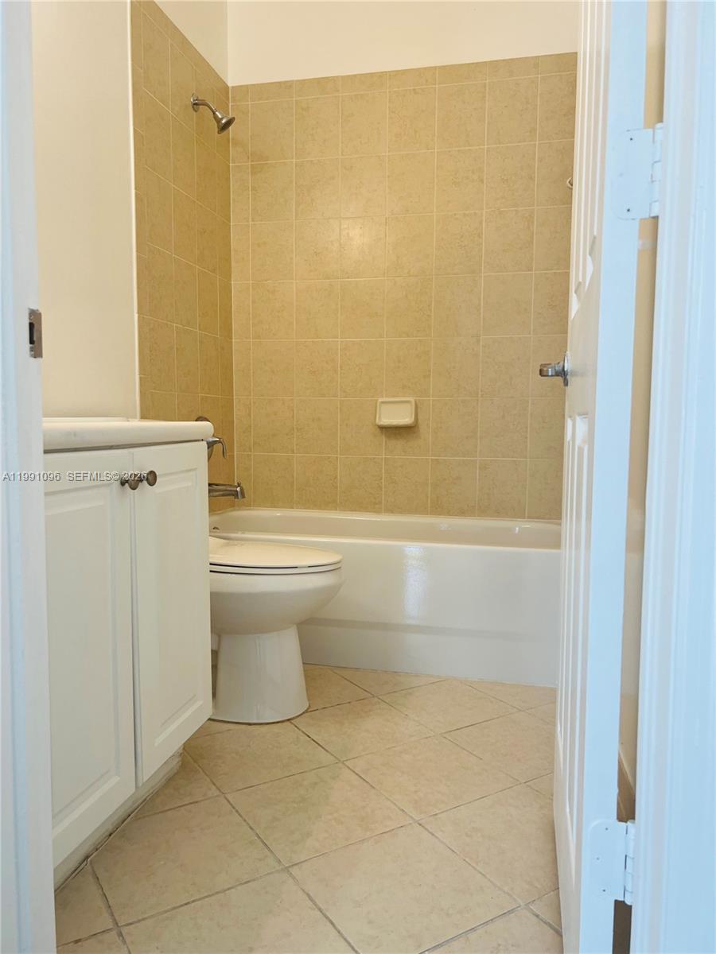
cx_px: 358
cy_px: 477
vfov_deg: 67.3
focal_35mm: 26
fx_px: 717
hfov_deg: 53.1
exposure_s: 1/120
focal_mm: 5.7
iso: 64
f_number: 1.5
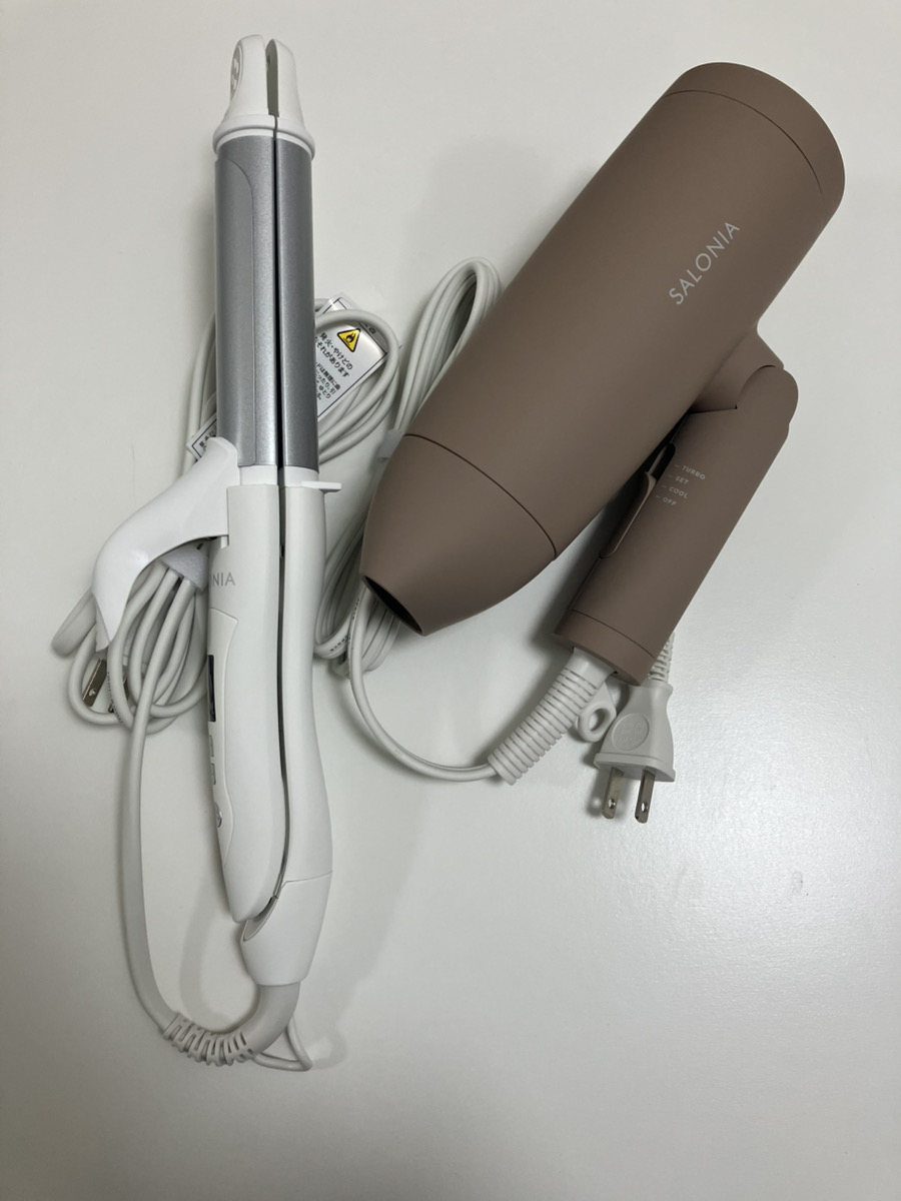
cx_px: 450
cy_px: 600
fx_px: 972
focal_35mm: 28
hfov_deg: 49.7
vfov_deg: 63.4
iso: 80
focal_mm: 3.99
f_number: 1.8
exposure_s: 1/121
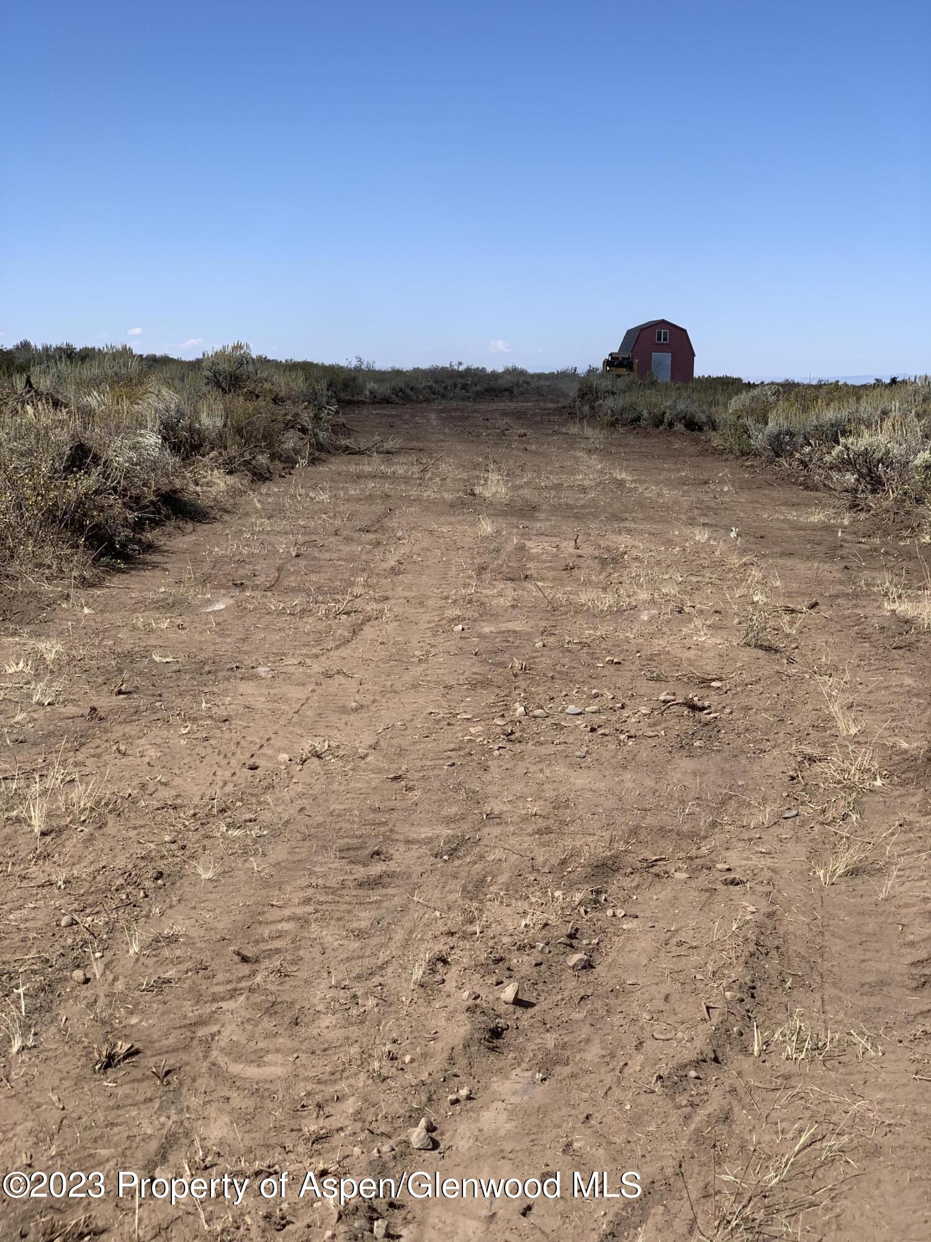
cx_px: 466
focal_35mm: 52
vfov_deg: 36.8
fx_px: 1865
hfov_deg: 28.0
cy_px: 621
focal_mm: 6
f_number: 2.4
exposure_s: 1/1199
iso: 16
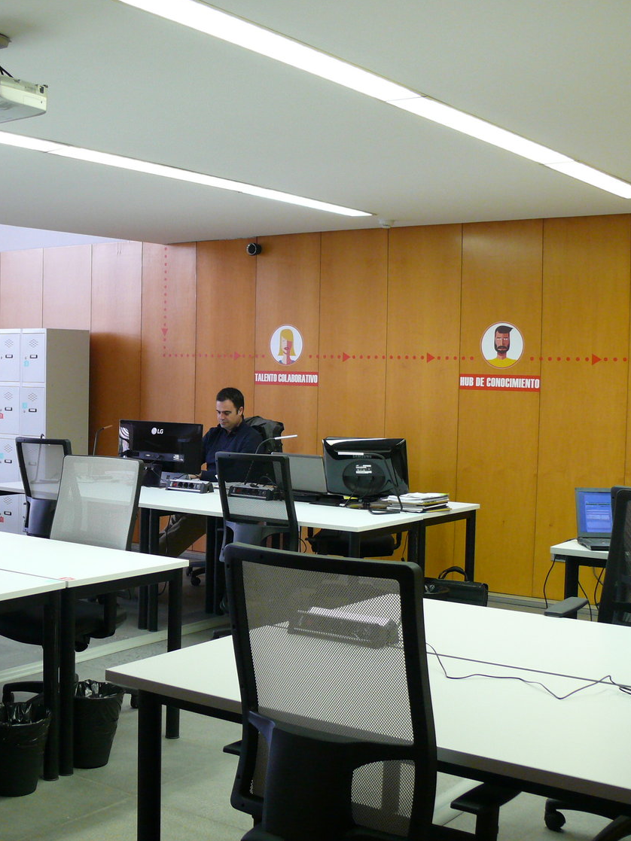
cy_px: 420
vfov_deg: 40.4
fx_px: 1142
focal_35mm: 47
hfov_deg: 30.4
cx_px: 163
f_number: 2.8
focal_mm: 7.4
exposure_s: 1/30
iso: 200
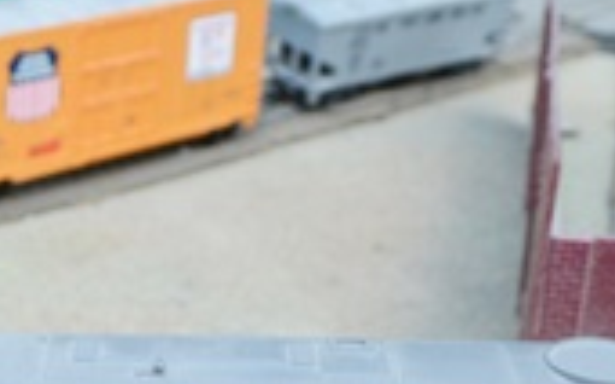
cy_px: 529
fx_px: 1625
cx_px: 4
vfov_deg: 12.9
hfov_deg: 20.7
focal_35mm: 97
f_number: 6.3
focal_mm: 18
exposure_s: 1/160
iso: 200
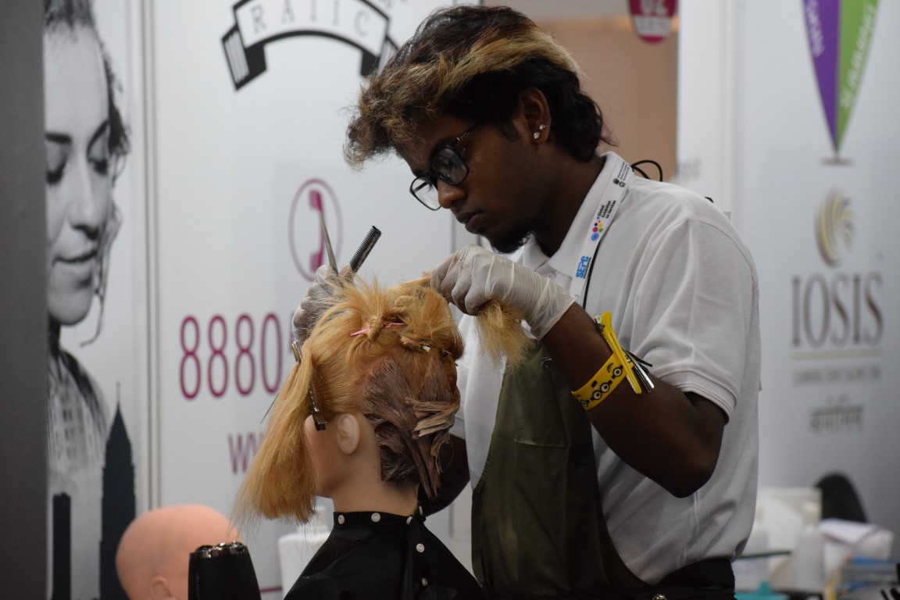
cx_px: 450
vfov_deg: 6.8
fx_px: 5062
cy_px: 300
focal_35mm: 202
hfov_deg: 10.2
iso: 3200
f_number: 4.8
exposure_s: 1/400
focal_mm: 135
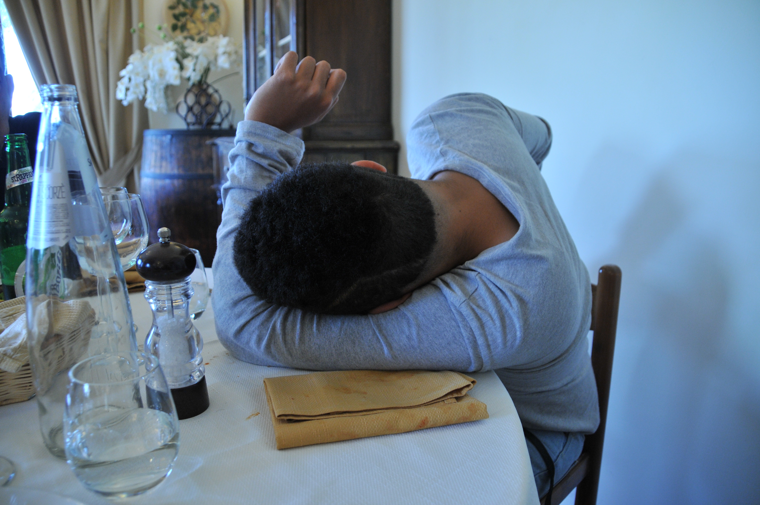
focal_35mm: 27
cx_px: 380
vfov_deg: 47.8
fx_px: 569
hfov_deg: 67.4
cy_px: 252
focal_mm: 18
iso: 500
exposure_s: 1/60
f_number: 4
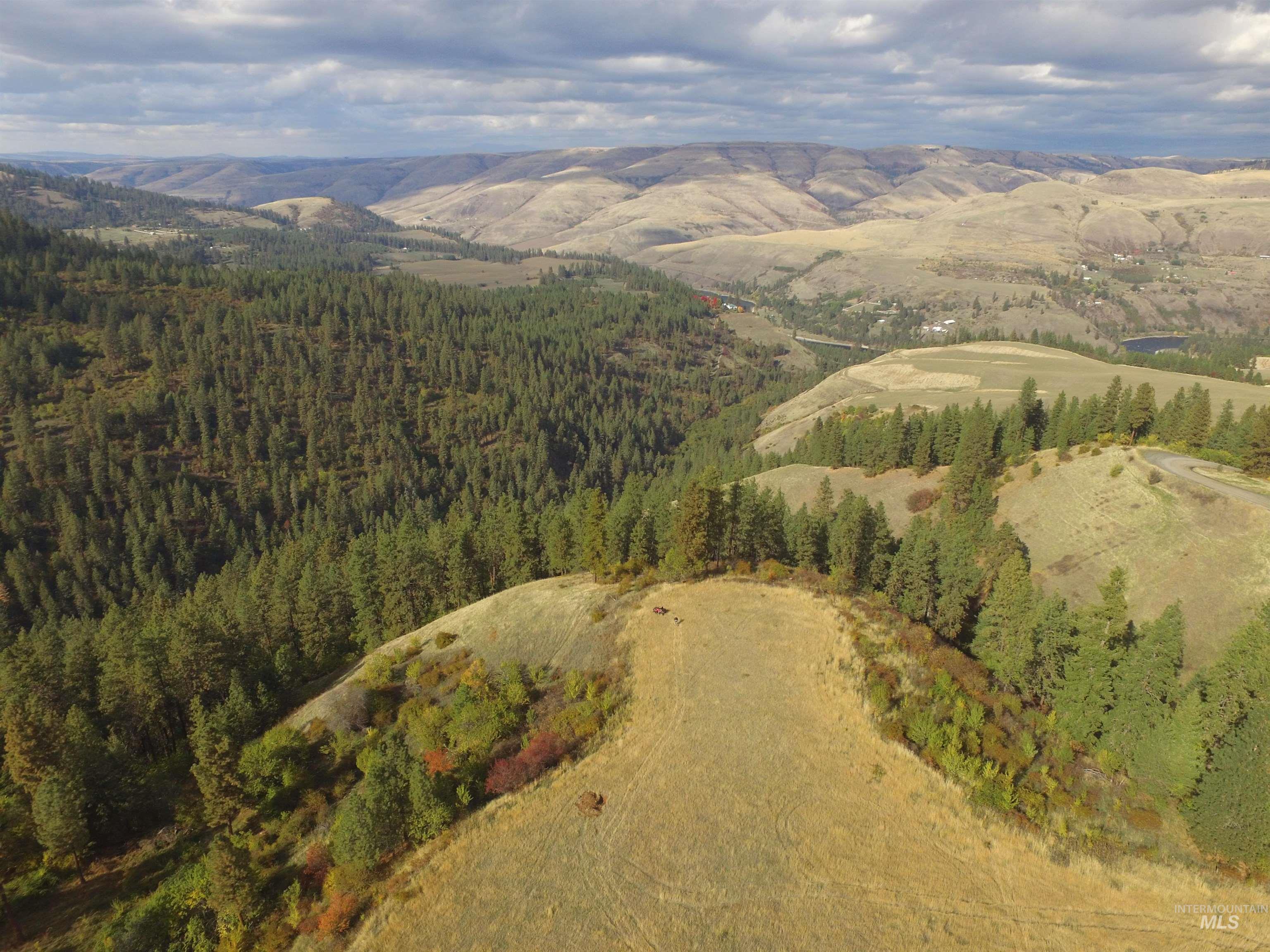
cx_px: 635
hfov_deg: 81.7
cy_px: 476
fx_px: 734
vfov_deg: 66.0
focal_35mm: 20
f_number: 2.8
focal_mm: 3.61
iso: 100
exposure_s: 1/499
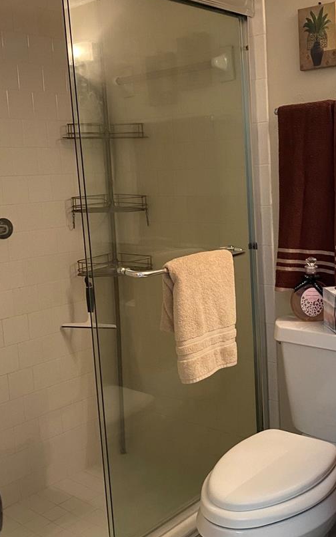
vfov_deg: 48.2
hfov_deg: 30.5
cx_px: 264
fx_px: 601
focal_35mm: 41
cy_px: 246
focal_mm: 4.25
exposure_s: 1/60
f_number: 1.8
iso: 250
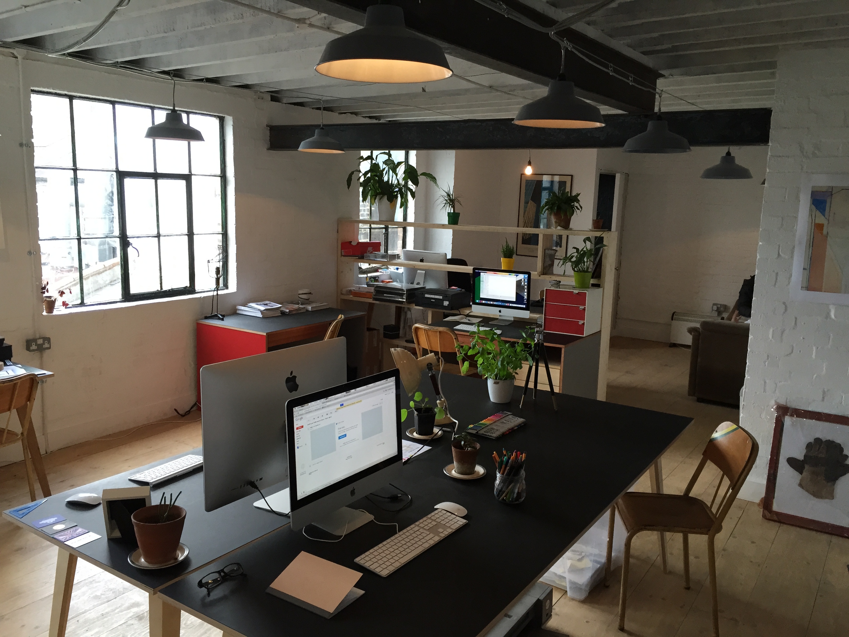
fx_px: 711
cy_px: 318
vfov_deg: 48.2
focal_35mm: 29
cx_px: 424
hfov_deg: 61.7
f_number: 2.2
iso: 40
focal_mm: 4.15
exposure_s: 1/30
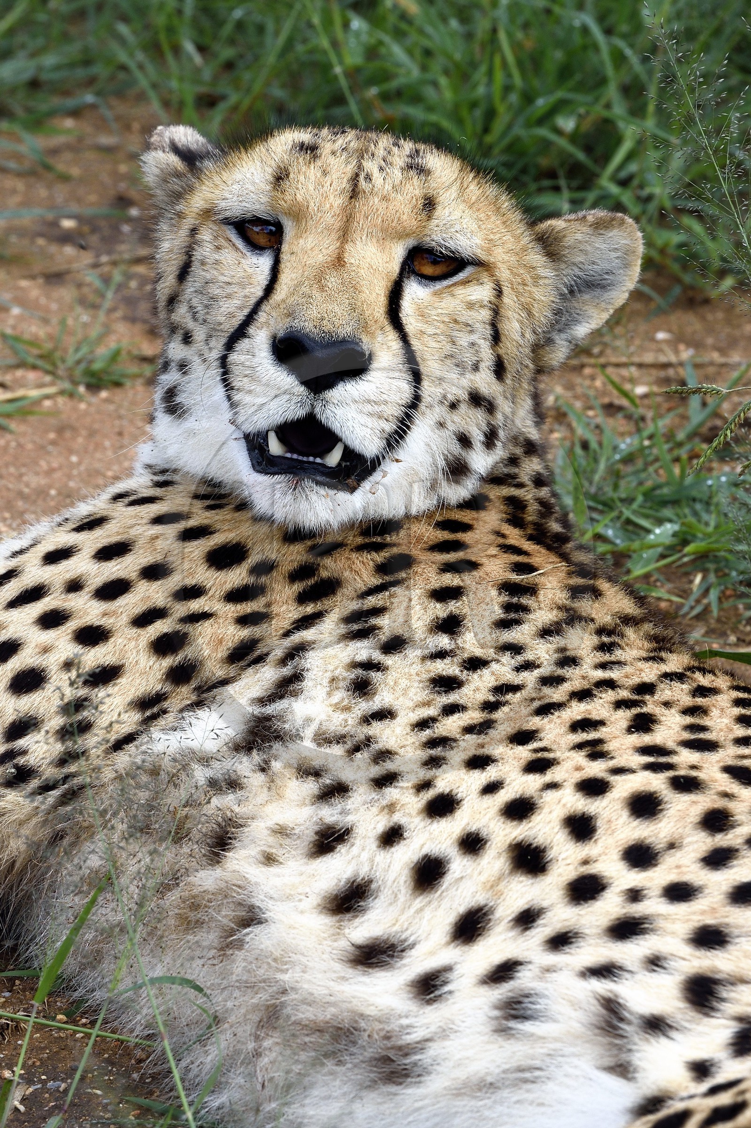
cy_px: 564
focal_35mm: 200
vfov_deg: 10.3
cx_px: 376
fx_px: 6260
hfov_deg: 6.9
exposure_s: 1/320
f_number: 11
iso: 400
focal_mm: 200
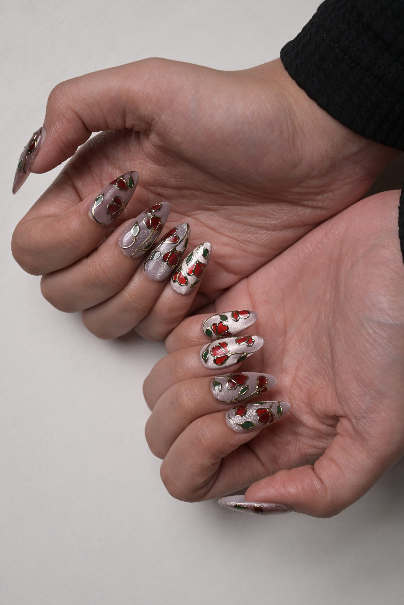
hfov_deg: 19.5
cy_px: 302
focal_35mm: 70
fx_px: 1177
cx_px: 202
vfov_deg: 28.8
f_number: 9
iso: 160
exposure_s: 1/160
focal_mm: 70
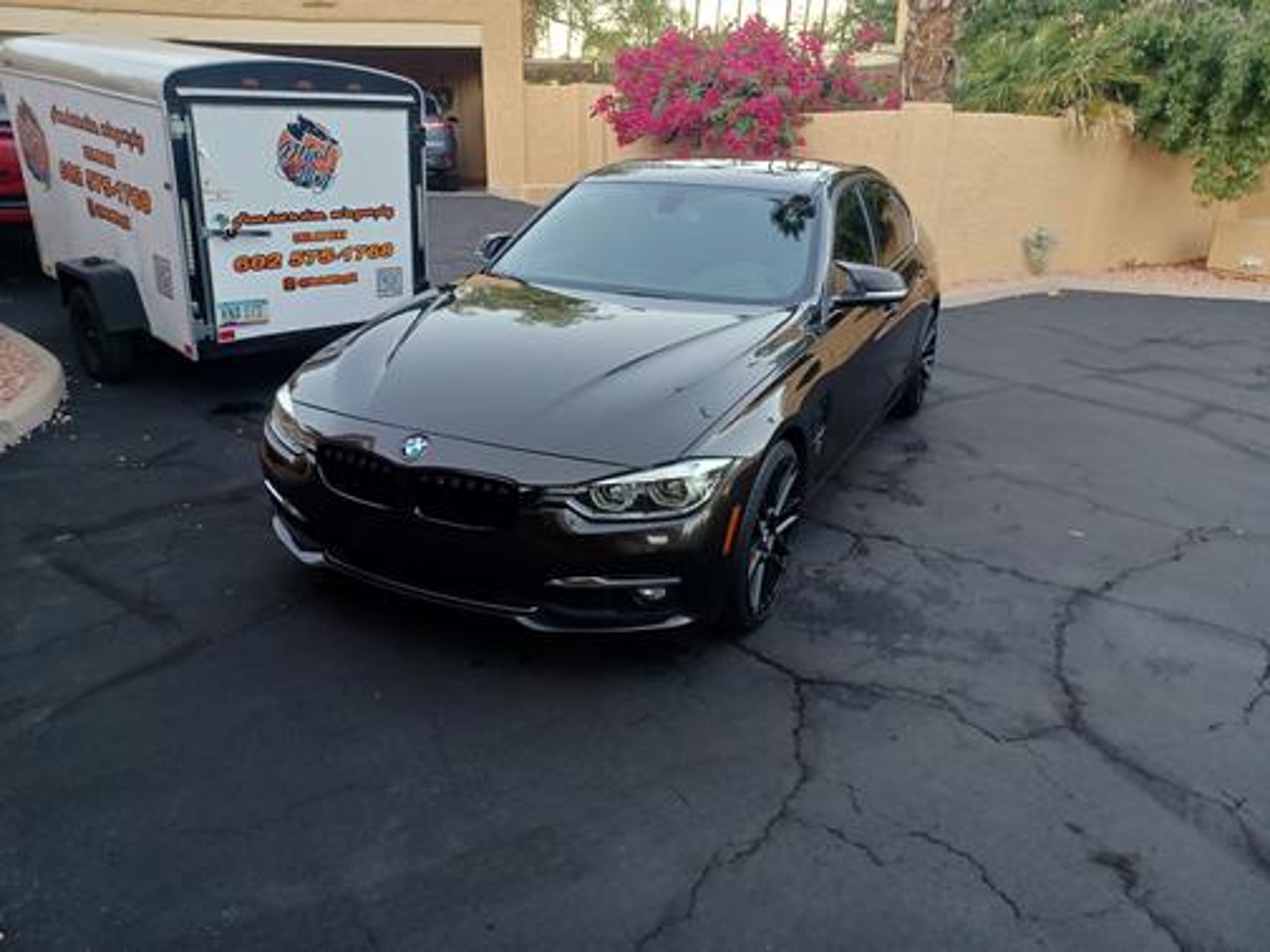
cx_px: 635
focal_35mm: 25
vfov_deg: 54.9
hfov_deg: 69.4
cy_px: 476
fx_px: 917
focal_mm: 4.6
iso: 250
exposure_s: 1/50
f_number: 1.8
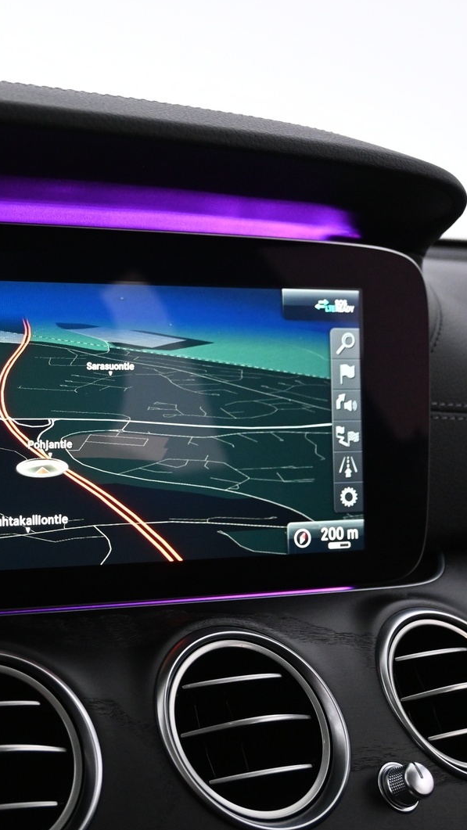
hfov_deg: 23.0
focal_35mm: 49
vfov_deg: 41.9
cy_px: 413
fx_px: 1083
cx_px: -38
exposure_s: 1/30
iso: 2200
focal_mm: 20.5
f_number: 3.8
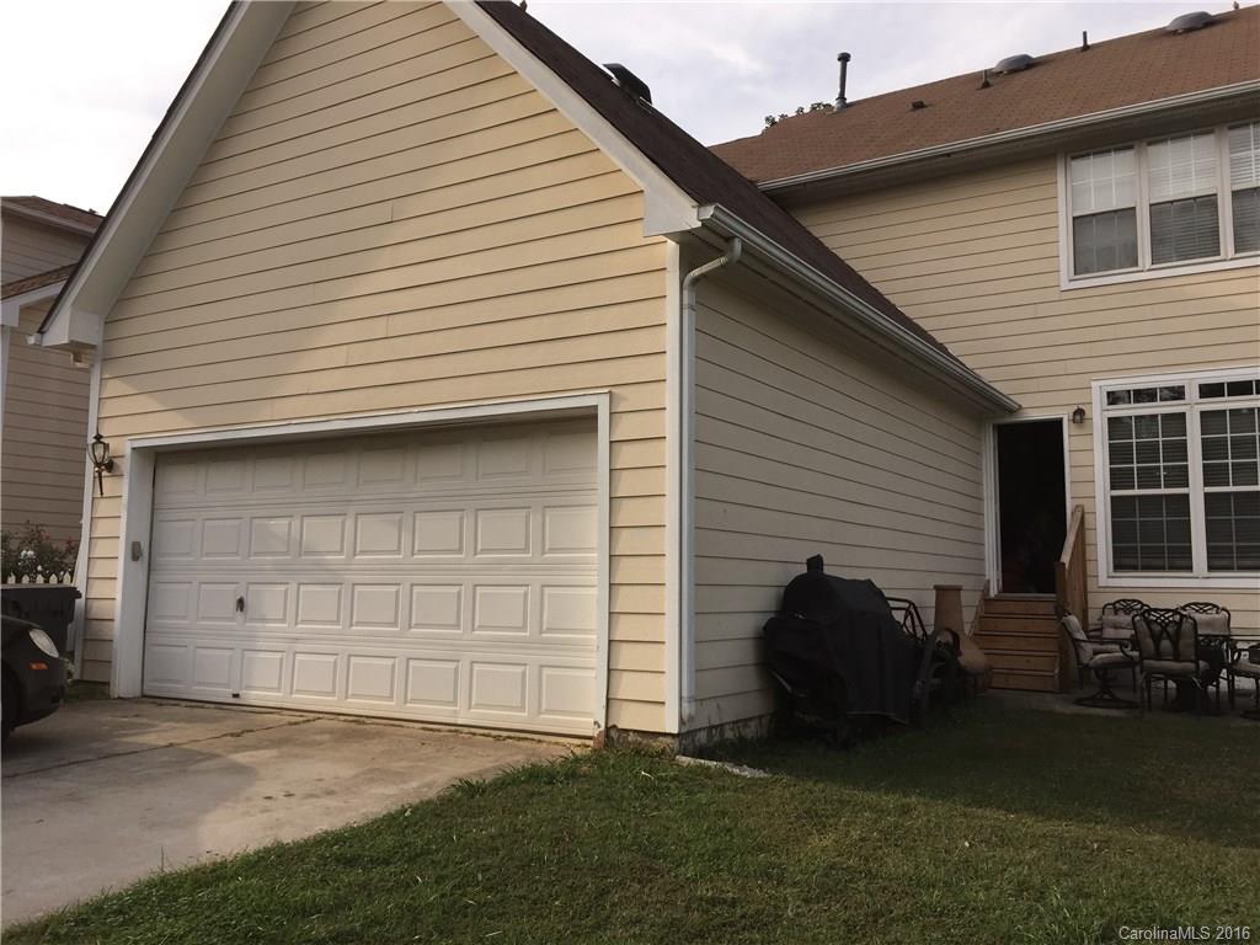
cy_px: 472
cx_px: 630
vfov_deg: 48.2
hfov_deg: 61.7
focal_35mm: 29
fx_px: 1056
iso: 32
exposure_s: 1/942
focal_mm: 4.15
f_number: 2.2
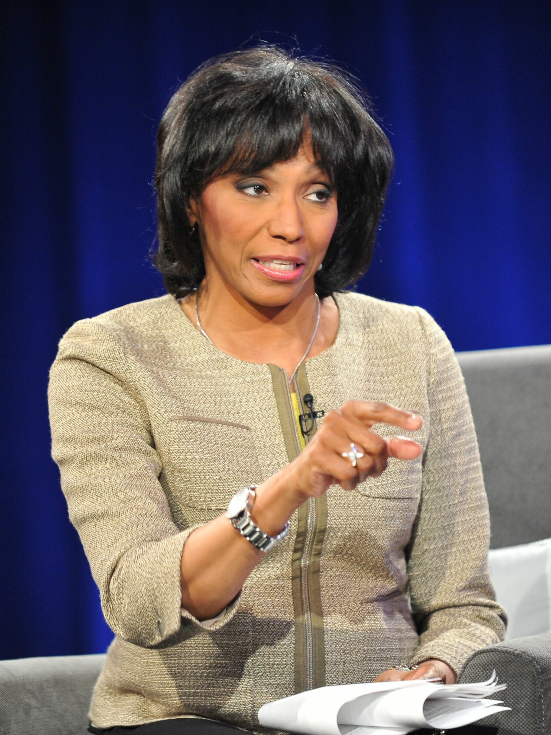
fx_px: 6155
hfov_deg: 5.1
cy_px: 369
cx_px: 251
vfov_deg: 6.8
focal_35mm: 290
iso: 1600
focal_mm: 200
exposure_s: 1/125
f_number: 2.8
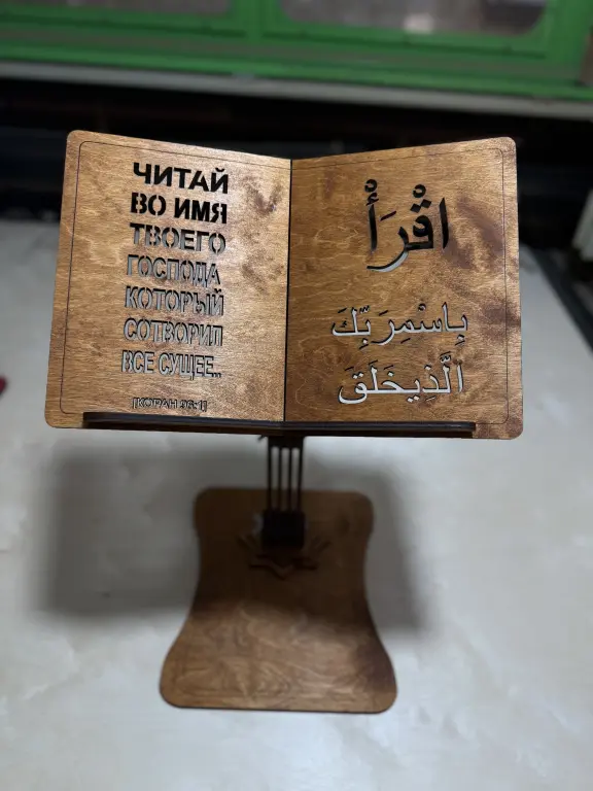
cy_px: 396
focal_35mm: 24
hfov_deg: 56.8
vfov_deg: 71.6
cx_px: 296
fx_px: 548
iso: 64
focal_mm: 6.76
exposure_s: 1/148
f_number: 1.78
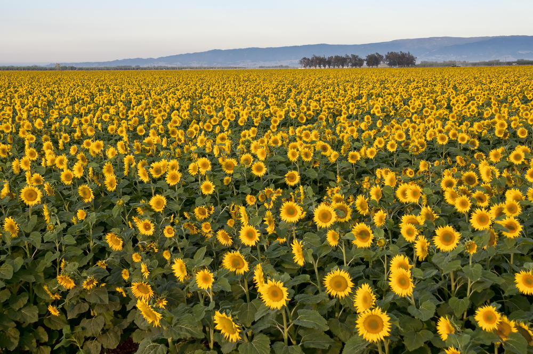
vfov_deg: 21.5
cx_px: 266
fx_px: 932
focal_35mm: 63
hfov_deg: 31.9
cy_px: 177
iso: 200
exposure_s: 1/125
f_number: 8
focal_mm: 42
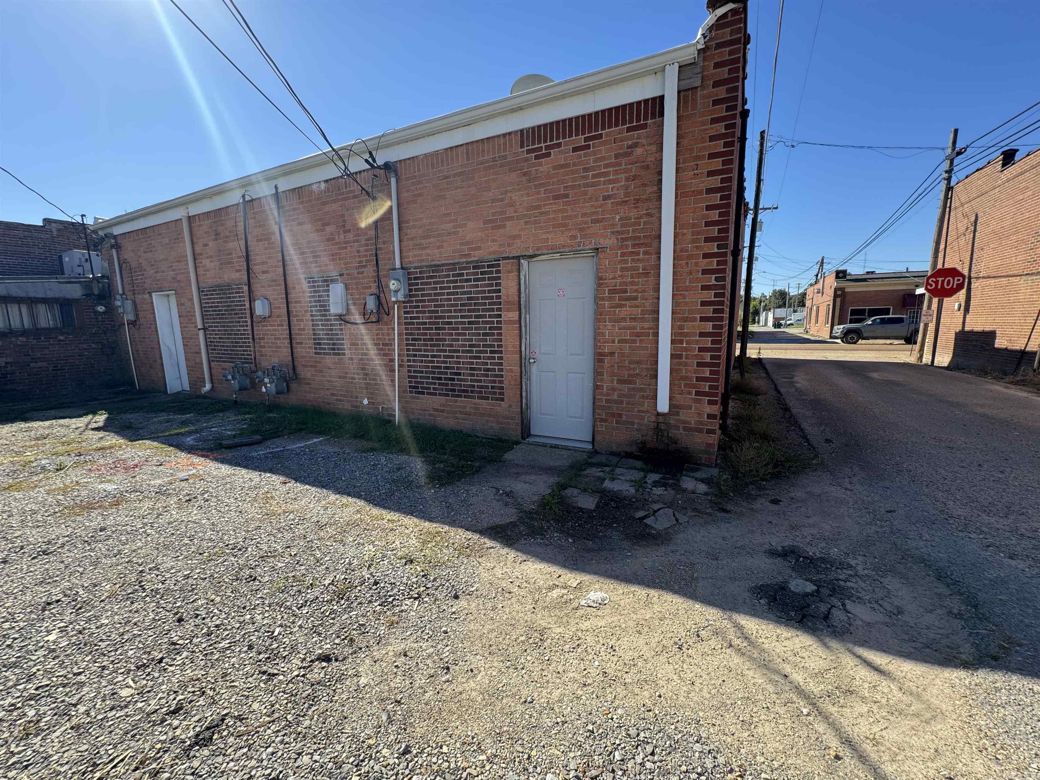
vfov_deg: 85.7
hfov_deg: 102.1
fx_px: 421
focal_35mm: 14
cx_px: 520
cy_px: 390
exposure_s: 1/533
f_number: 2.2
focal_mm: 2.22
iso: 40
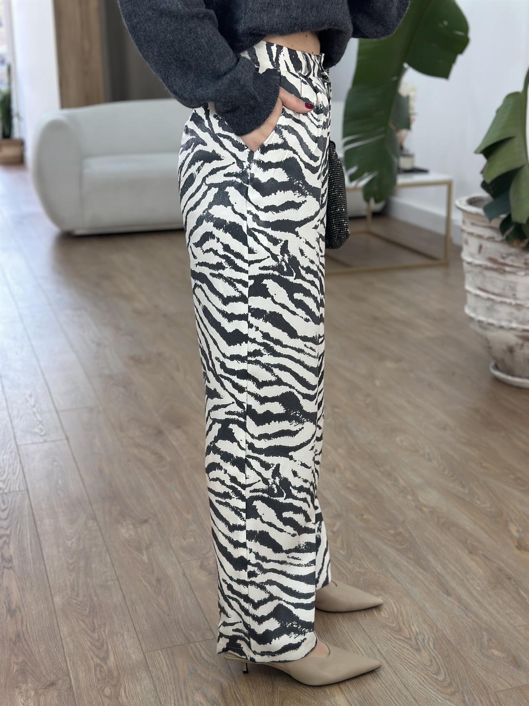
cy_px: 353
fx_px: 978
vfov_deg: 39.7
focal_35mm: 48
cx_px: 264
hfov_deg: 30.3
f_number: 1.78
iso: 80
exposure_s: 1/141
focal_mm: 6.86
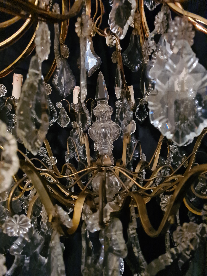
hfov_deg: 53.1
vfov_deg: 67.3
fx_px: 207
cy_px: 138
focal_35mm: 26
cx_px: 104
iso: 1600
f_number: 1.8
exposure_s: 1/25
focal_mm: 5.4
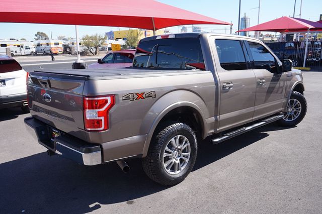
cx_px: 161
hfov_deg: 62.0
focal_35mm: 30
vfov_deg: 43.6
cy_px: 107
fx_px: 268
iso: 100
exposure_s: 1/200
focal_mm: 20
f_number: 6.3
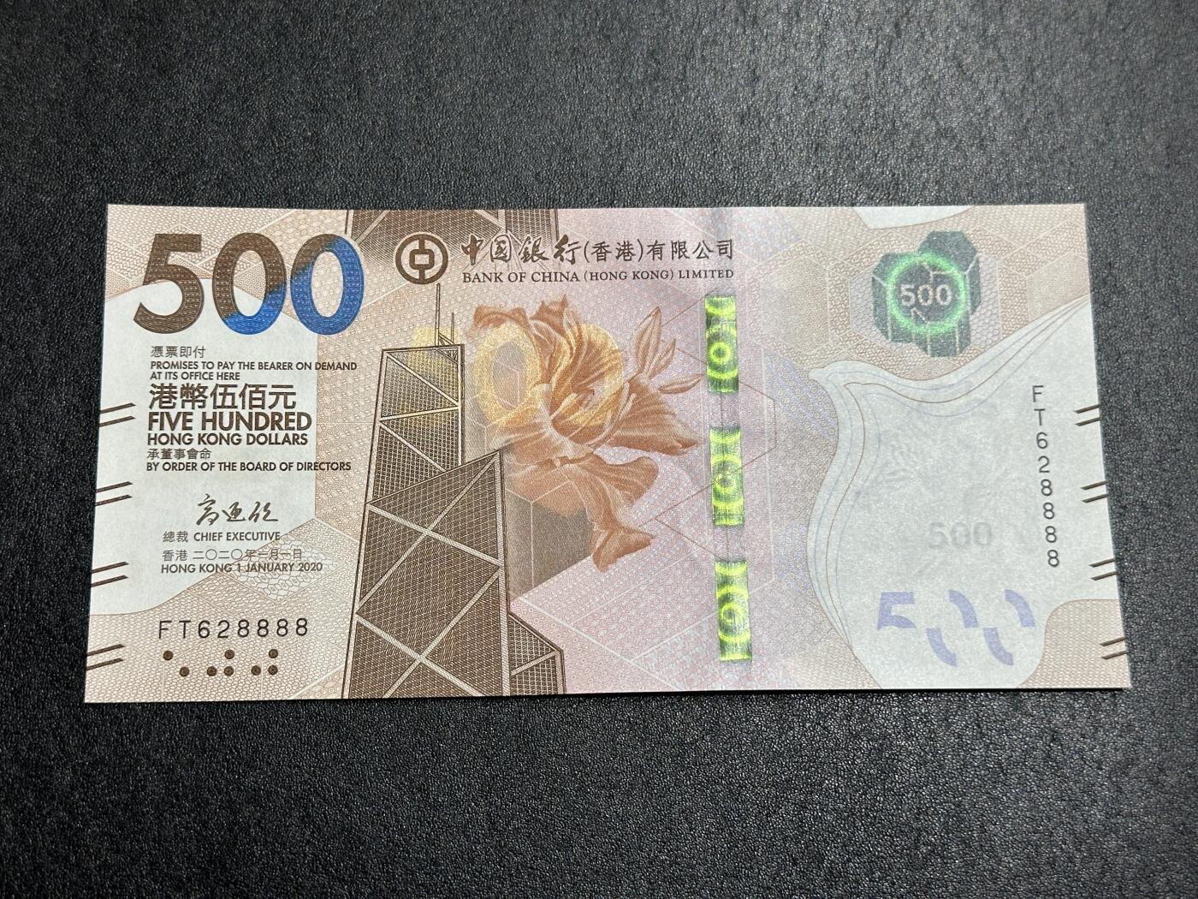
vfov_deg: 30.3
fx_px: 1661
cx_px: 599
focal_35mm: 48
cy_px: 450
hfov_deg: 39.7
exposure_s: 1/50
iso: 80
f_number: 1.78
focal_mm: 6.86
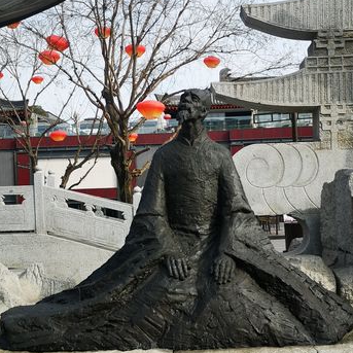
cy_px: 211
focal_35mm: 48
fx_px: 554
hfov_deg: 35.4
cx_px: 177
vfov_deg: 35.2
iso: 50
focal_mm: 3.95
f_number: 1.8
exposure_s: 1/1111
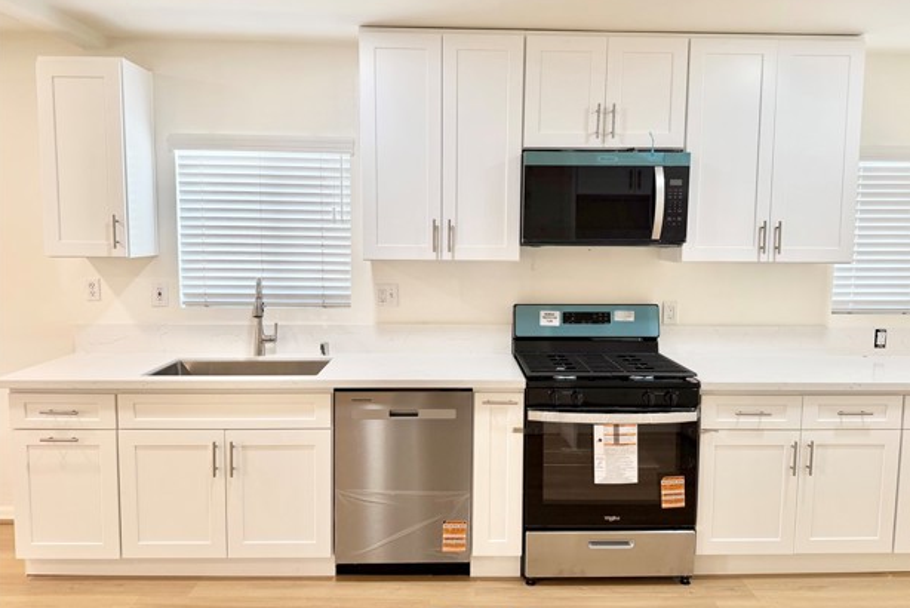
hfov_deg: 69.3
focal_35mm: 26
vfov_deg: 49.6
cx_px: 470
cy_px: 288
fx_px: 658
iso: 160
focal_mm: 6.76
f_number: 1.78
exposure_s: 1/120
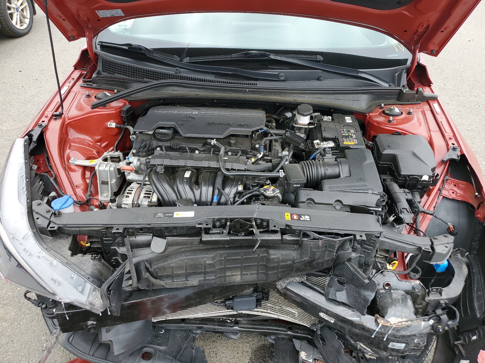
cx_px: 242
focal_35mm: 26
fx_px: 364
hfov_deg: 67.3
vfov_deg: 53.1
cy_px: 182
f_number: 1.5
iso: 50
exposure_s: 1/526
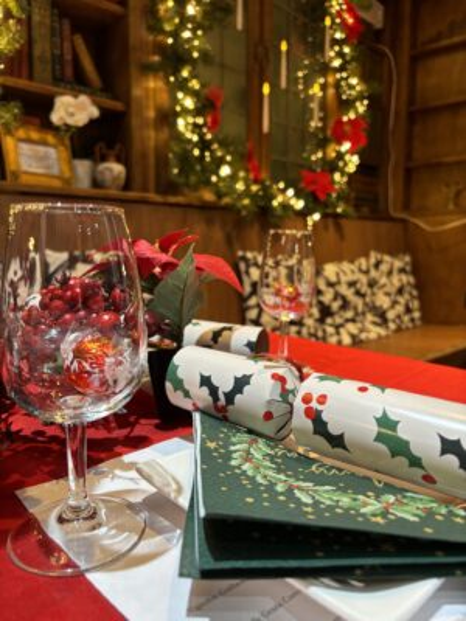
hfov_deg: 53.1
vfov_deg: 67.3
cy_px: 310
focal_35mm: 26
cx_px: 233
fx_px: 467
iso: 200
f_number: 1.6
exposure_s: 1/52
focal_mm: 5.96
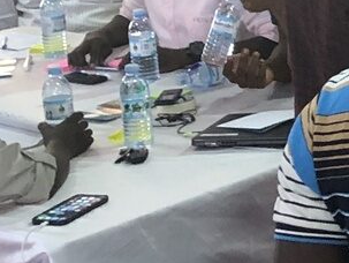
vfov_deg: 7.9
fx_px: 1877
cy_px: -99
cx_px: 885
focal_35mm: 186
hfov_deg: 9.3
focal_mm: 4
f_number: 1.8
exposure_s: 1/17
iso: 50
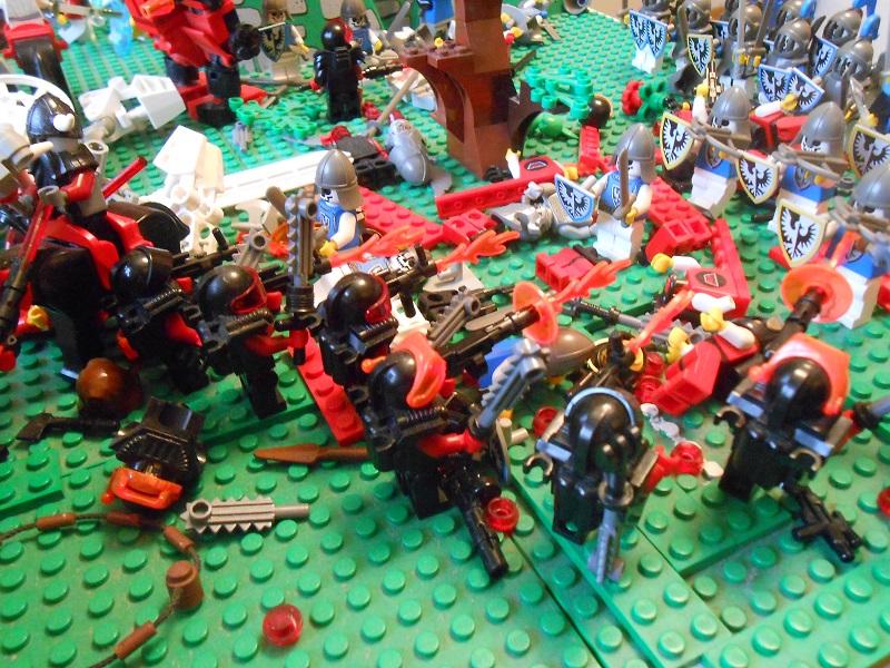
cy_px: 334
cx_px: 445
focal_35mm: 30
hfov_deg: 60.0
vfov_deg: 46.8
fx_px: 771
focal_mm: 5.3
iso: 800
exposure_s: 1/2.5
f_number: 3.8
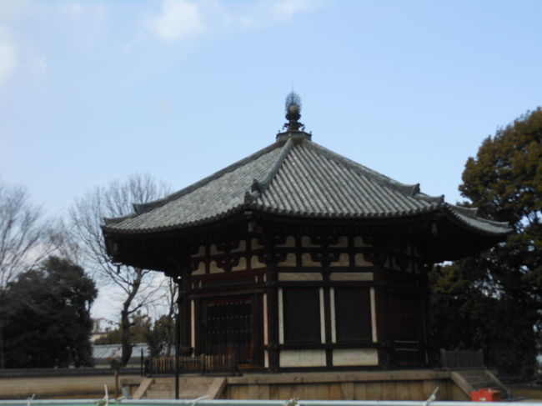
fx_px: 783
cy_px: 203
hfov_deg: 38.2
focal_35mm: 50
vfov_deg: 29.1
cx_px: 271
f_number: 4
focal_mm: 8.9
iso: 80
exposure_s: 1/400
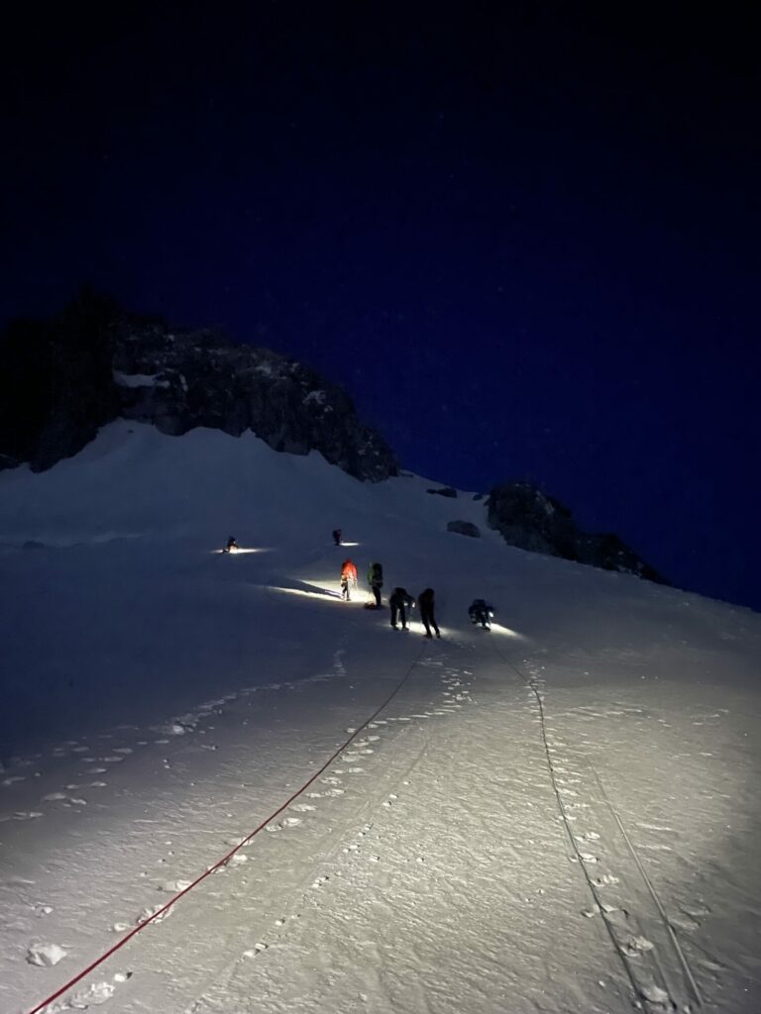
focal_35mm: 26
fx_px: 762
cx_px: 380
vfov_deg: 67.3
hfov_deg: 53.1
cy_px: 507
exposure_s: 1/15
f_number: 1.6
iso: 2000
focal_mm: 4.2
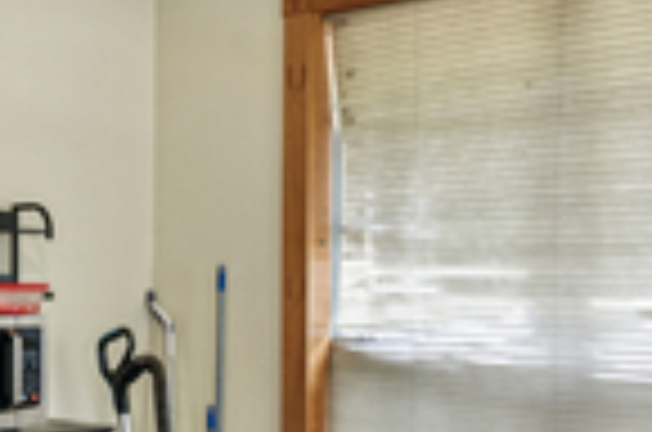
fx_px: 1120
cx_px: 148
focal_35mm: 62
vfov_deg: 21.7
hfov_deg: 31.7
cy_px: 290
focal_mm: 14
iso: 280
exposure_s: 1/8
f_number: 8
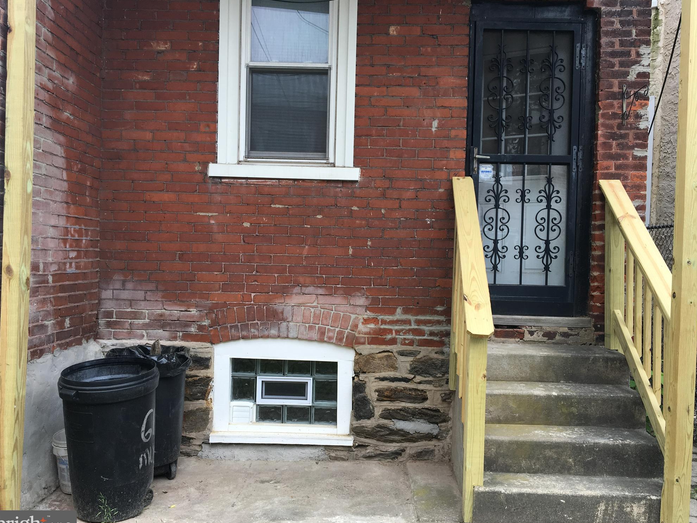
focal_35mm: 30
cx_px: 349
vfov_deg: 46.8
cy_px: 269
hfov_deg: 60.0
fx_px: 604
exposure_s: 1/144
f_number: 2.2
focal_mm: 4.15
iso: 25
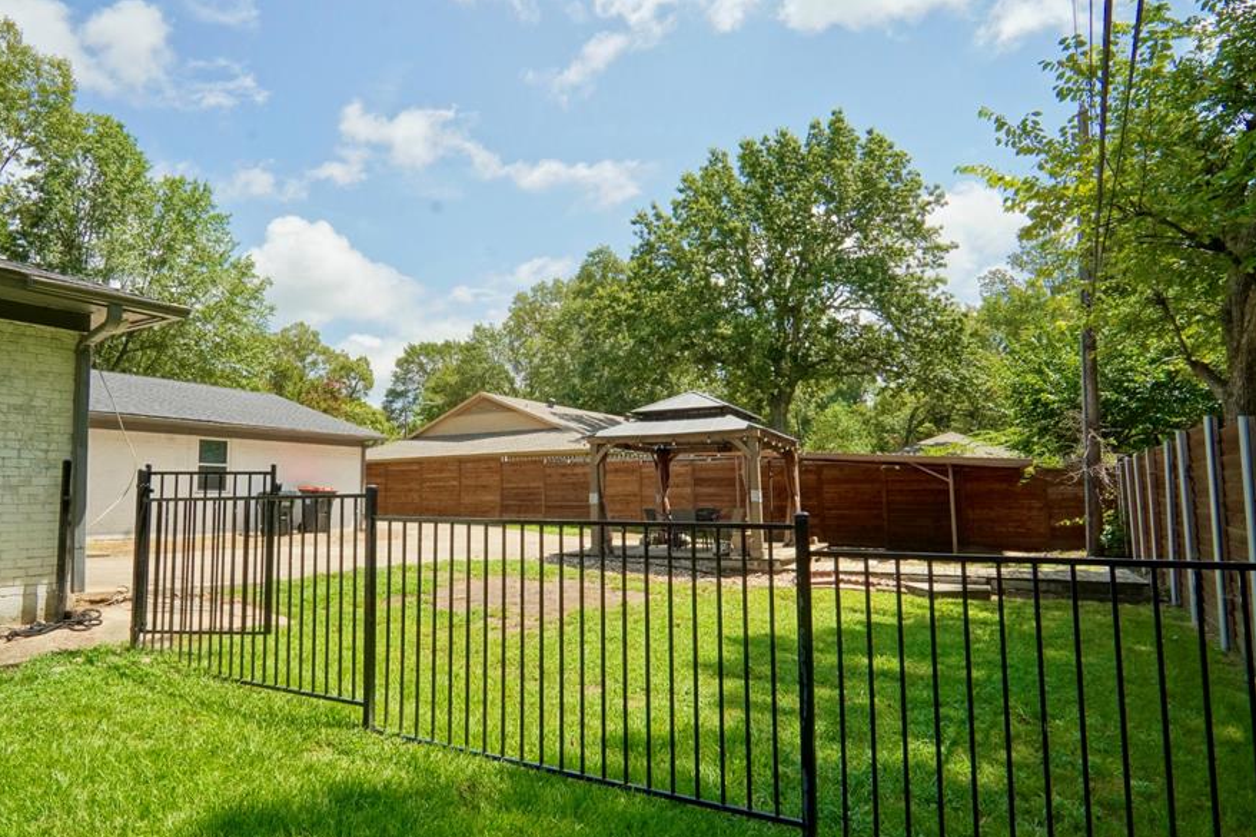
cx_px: 539
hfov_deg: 80.7
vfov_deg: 59.5
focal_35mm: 21
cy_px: 418
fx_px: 732
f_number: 22
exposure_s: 1/200
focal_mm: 12
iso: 800
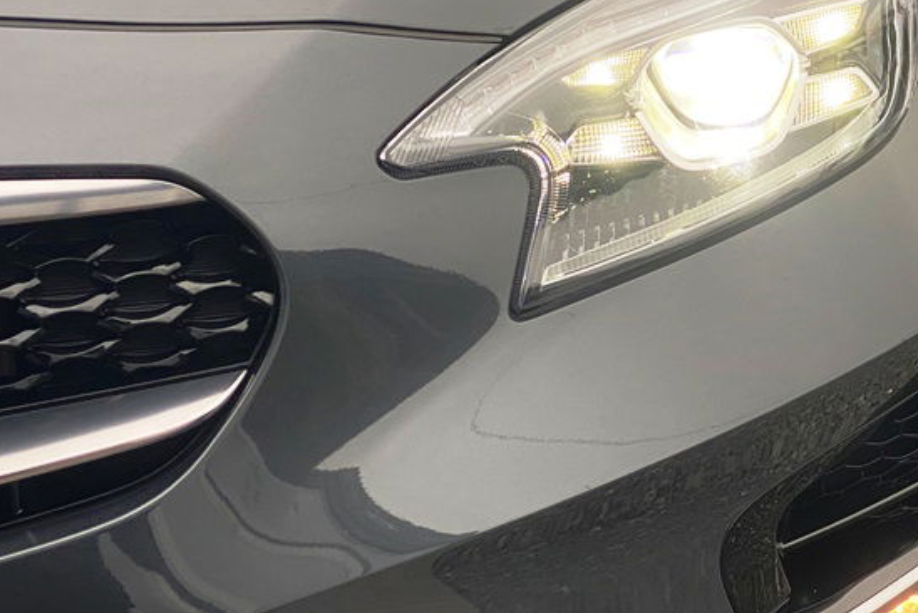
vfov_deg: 13.6
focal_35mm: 101
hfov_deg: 19.9
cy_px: 342
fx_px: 2577
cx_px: 806
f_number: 2
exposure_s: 1/326
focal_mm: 6
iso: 64
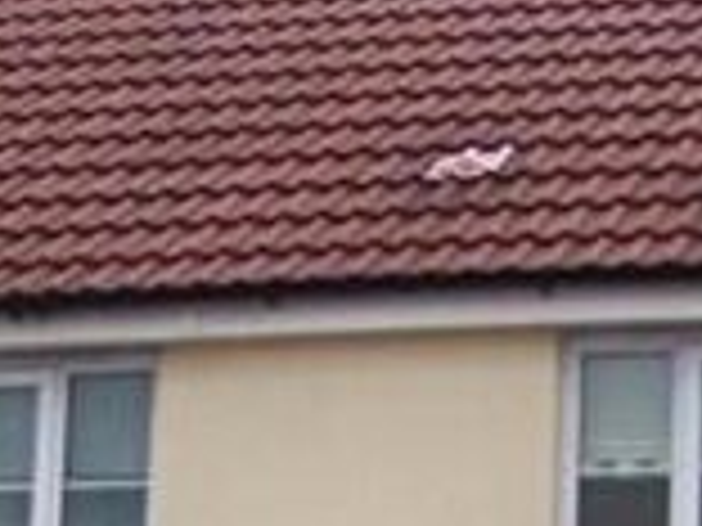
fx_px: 3285
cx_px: 626
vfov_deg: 8.8
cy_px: 928
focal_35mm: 162
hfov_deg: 12.1
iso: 66
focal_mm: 5.85
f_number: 2.8
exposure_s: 1/640
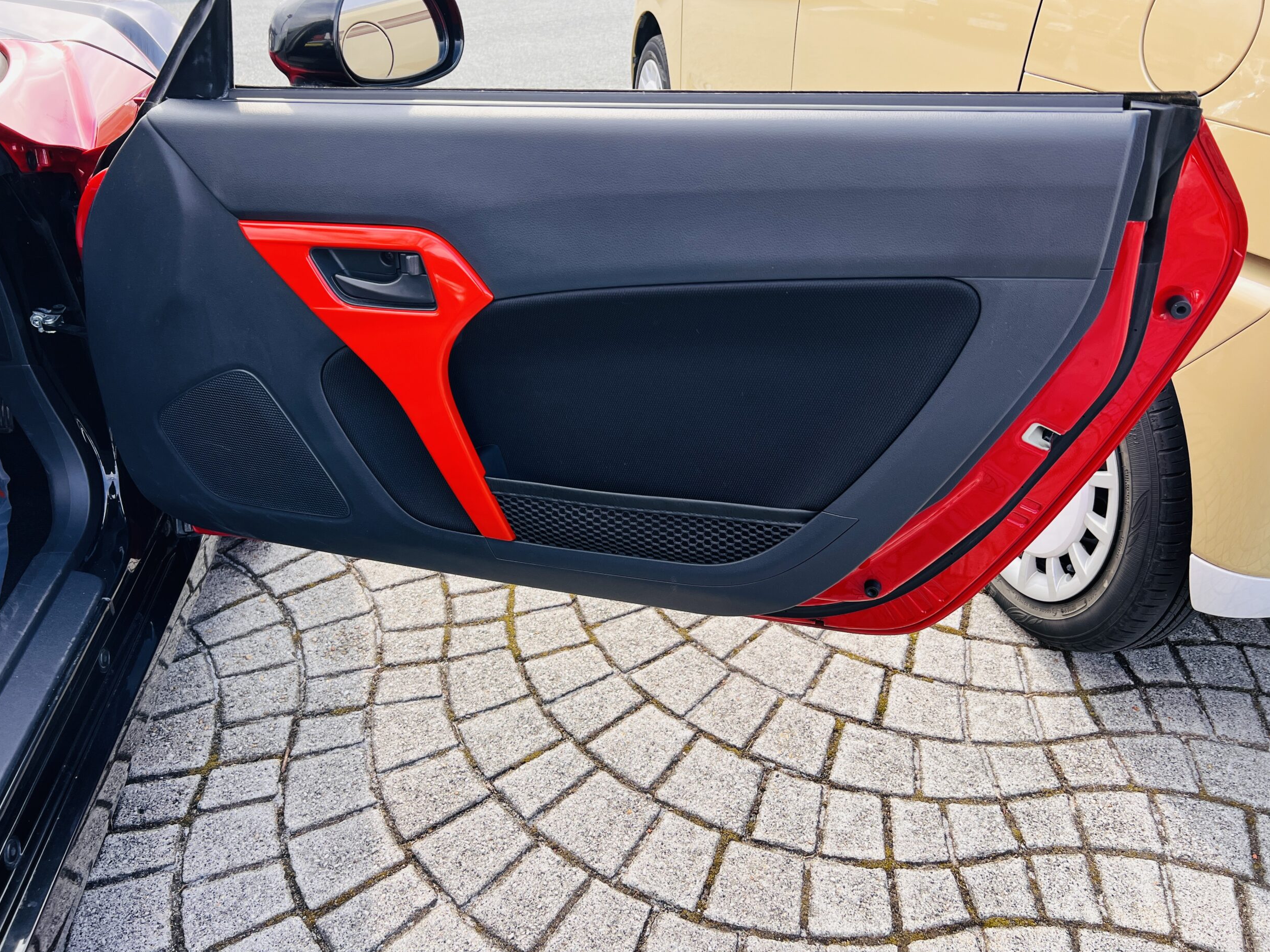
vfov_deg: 51.4
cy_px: 461
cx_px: 640
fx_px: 991
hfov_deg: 65.3
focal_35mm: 27
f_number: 1.5
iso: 50
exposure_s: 1/567
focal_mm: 5.7
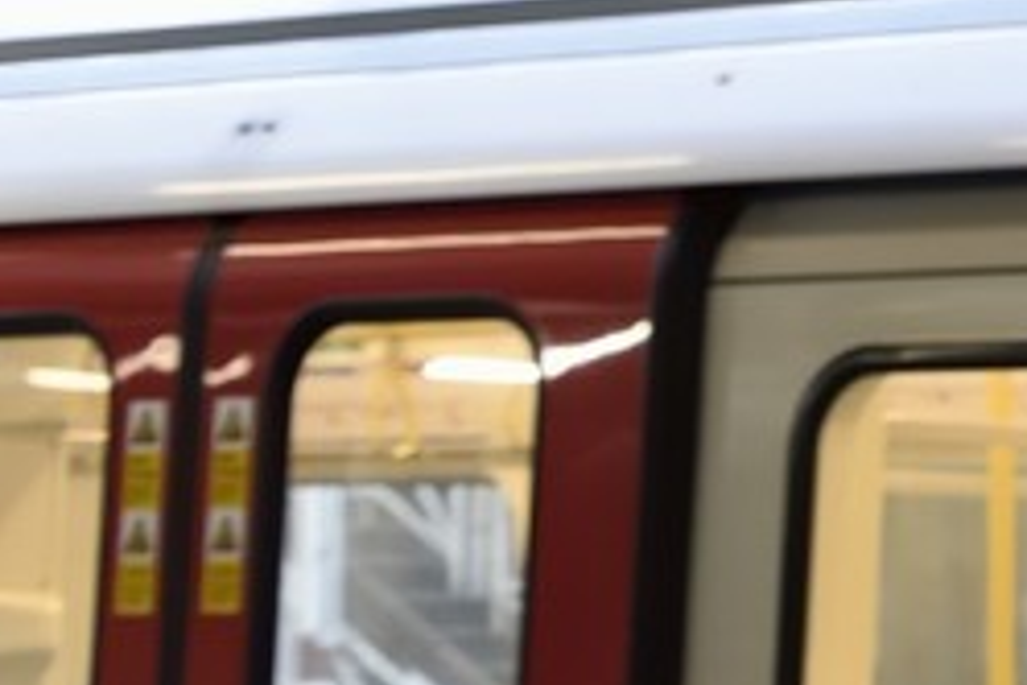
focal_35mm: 167
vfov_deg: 8.2
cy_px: 664
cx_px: 3229
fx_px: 4764
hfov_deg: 9.3
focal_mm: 26
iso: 400
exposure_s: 1/20
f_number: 4.5
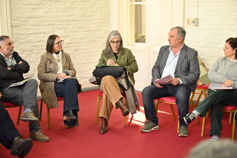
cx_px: 118
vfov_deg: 23.8
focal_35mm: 57
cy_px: 79
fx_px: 375
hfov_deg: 35.0
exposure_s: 1/320
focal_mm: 57
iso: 2500
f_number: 4
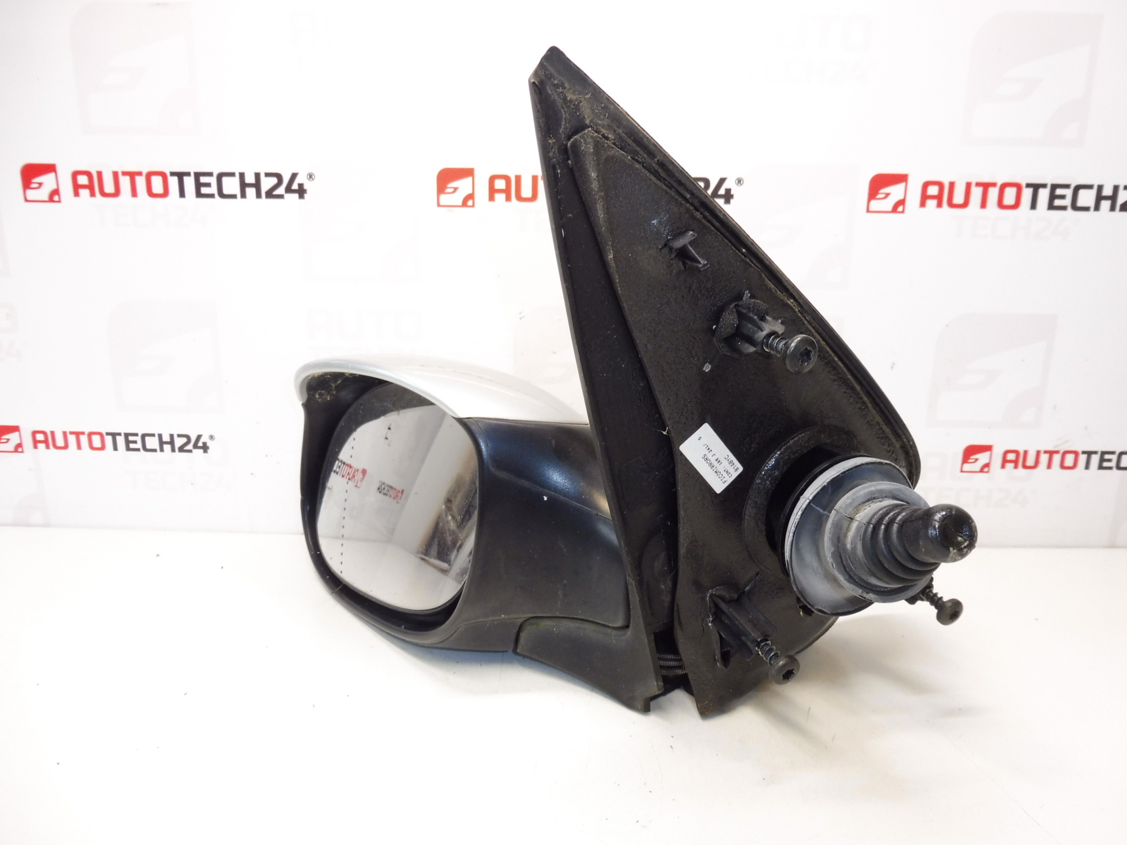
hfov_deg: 71.6
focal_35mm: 24
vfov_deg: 56.8
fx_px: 781
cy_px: 422
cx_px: 564
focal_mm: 4.3
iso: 200
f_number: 3.5
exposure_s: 1/60
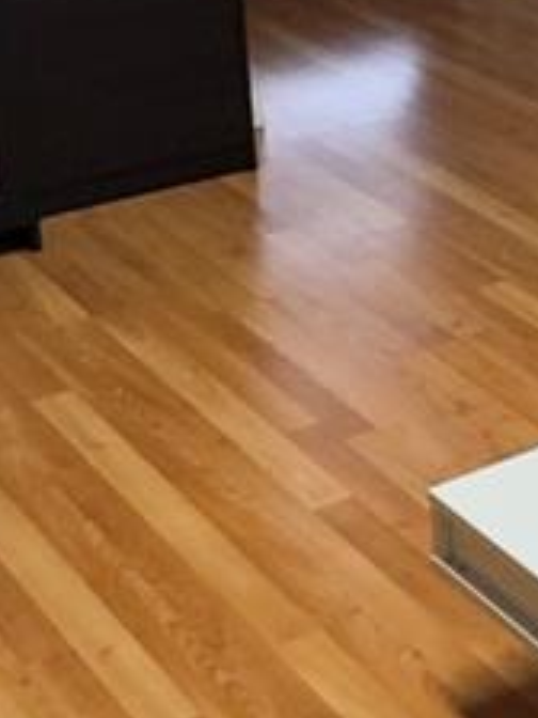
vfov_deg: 19.8
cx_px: 1015
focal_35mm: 96
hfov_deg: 13.5
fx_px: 1989
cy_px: 3
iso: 250
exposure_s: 1/60
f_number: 2.2
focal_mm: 2.22
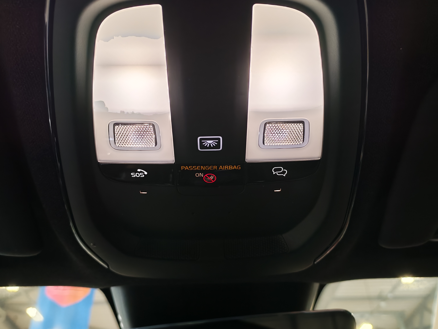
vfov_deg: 42.9
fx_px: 418
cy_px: 164
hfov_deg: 55.4
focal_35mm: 33
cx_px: 219
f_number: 1.9
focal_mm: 6.12
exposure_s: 1/100
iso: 348
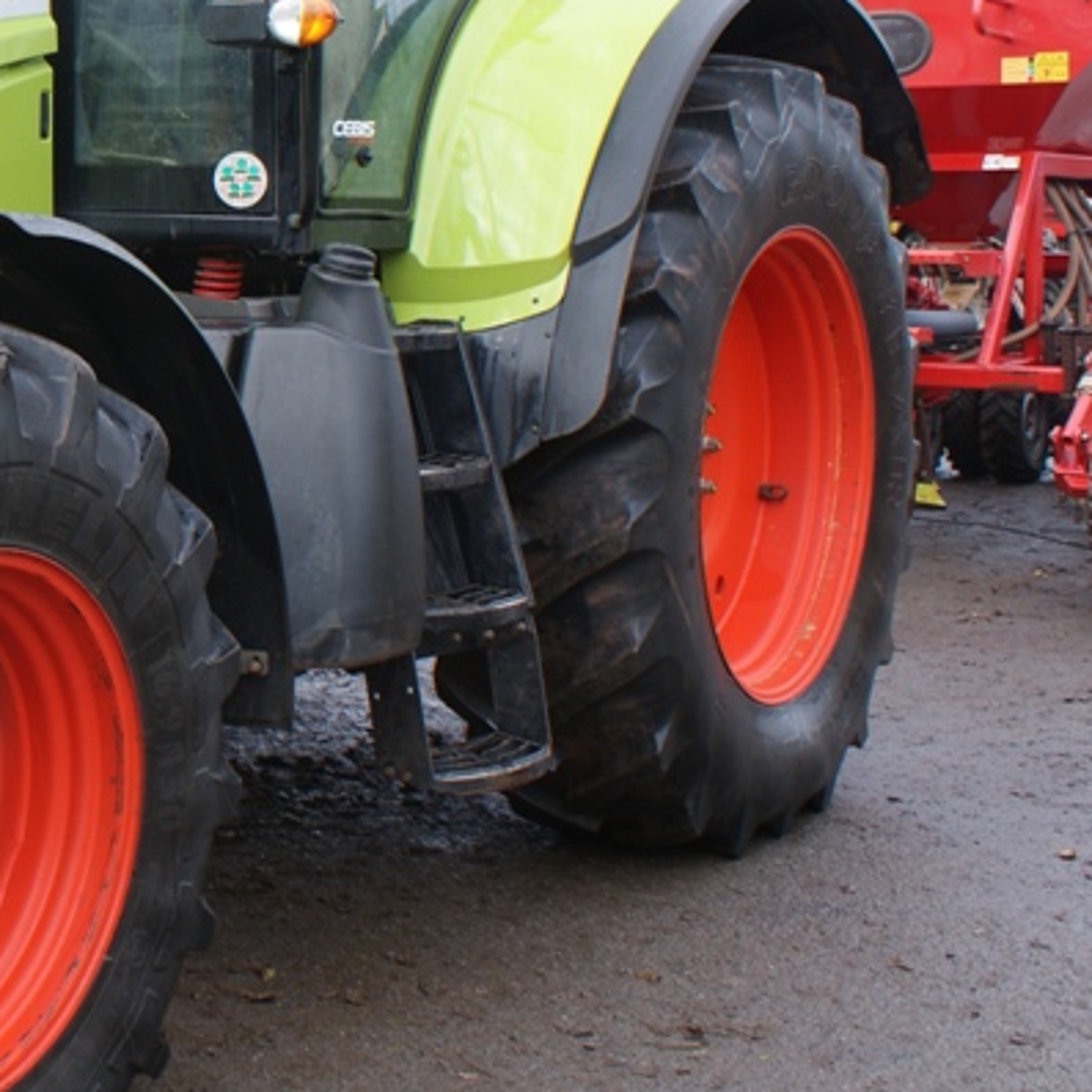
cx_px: -195
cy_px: 283
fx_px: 2248
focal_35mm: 63
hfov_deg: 24.8
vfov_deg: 27.0
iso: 100
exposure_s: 1/50
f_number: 5.6
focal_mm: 20
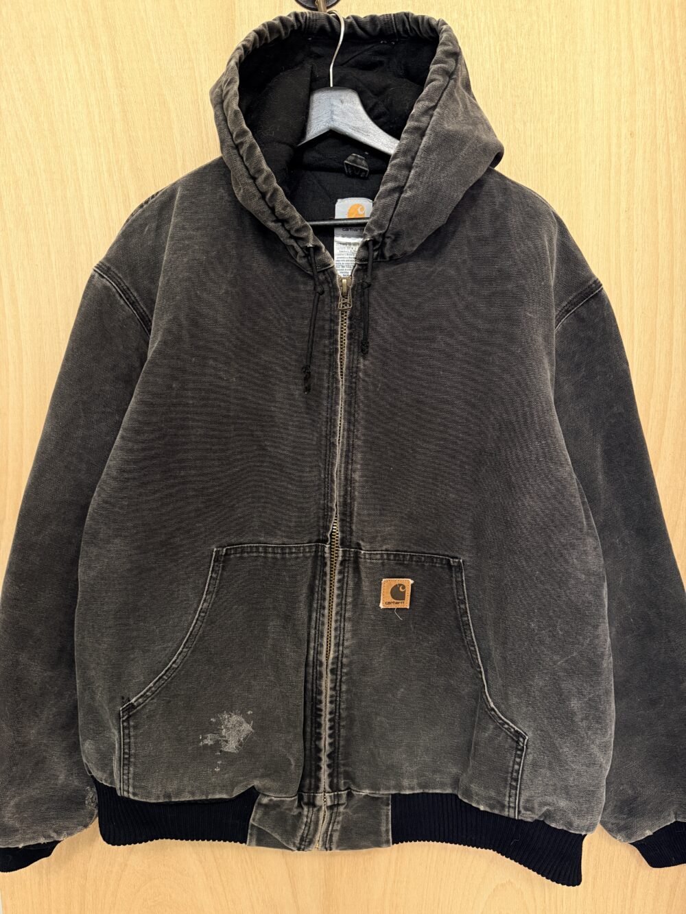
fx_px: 634
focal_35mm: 24
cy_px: 457
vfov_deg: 71.6
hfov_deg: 56.8
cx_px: 343
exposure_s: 1/60
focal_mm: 6.76
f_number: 1.78
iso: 500
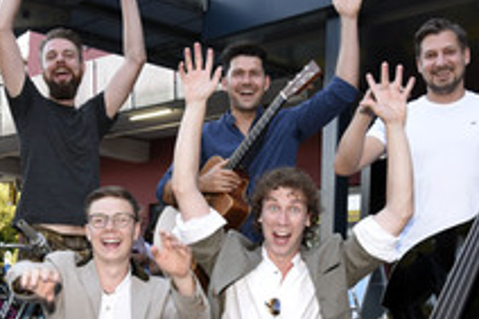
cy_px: 260
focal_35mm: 68
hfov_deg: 29.6
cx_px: 195
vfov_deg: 19.8
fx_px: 904
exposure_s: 1/160
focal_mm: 32
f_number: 6.3
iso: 800
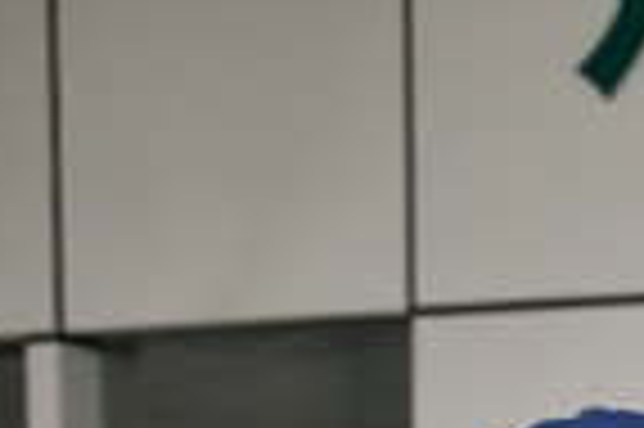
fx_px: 3949
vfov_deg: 5.9
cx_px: 1256
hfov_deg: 8.8
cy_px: 1038
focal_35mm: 221
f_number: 4.5
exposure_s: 1/250
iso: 400
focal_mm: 30
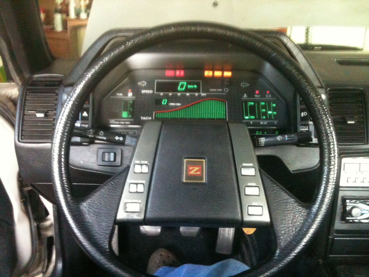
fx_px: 373
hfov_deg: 52.6
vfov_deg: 40.7
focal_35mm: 35
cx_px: 184
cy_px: 138
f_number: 2.8
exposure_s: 1/15
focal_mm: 3.85
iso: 500
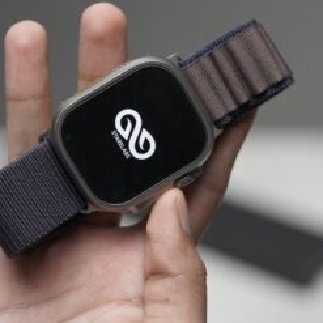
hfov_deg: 14.1
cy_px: 151
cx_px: 140
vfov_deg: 14.1
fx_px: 1309
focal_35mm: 124
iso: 4000
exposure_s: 1/200
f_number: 4
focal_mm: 90
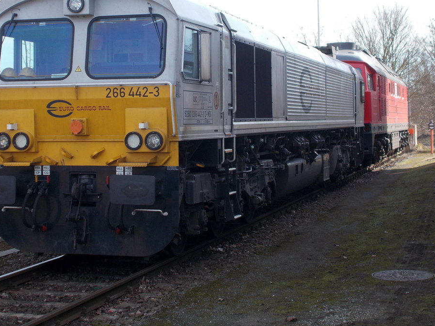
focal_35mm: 77
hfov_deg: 25.3
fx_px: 968
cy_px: 111
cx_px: 183
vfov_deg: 19.1
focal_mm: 10.3
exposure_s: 1/160
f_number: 4.9
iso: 80
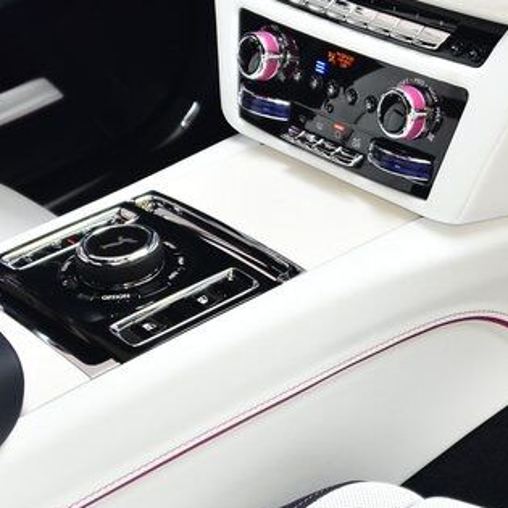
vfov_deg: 19.0
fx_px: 1511
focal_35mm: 91
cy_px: 157
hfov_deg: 18.5
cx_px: 518
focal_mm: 28
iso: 500
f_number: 3.5
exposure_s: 1/125
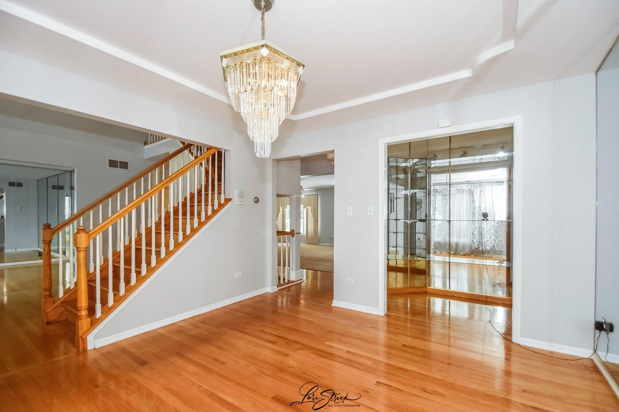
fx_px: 258
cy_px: 206
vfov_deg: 77.3
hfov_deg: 100.4
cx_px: 310
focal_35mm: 15
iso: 400
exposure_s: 1/1250
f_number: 8
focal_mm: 10
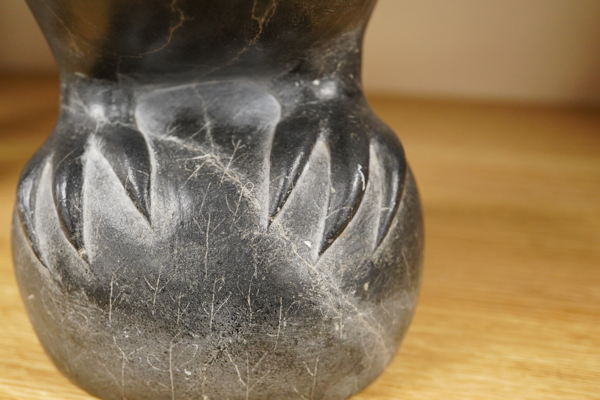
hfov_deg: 38.2
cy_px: 213
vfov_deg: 26.0
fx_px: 867
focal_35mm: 52
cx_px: 270
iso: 2500
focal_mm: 30
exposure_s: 1/160
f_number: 4.5
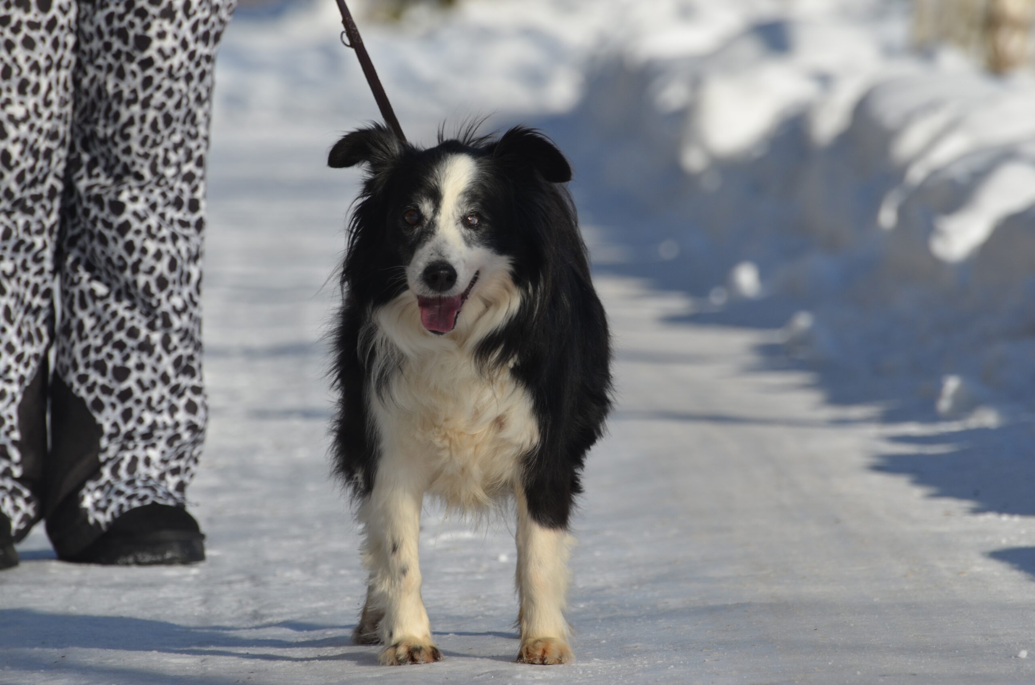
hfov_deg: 5.7
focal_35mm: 360
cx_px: 518
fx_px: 10329
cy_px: 342
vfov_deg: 3.8
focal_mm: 240
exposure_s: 1/800
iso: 200
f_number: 7.1
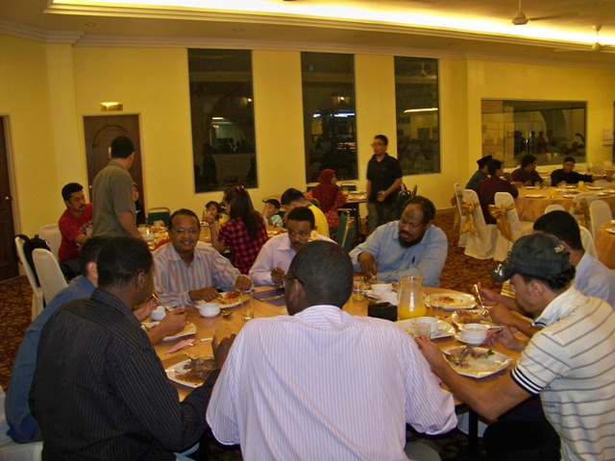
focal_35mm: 33
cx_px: 308
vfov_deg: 42.9
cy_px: 230
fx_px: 586
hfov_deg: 55.4
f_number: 2.8
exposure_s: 1/30
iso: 200
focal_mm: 5.85
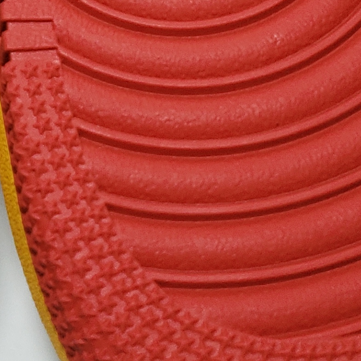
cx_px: -42
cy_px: -168
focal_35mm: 118
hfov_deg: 14.4
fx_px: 1392
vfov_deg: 13.9
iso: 50
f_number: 1.5
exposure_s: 1/357
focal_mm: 4.3
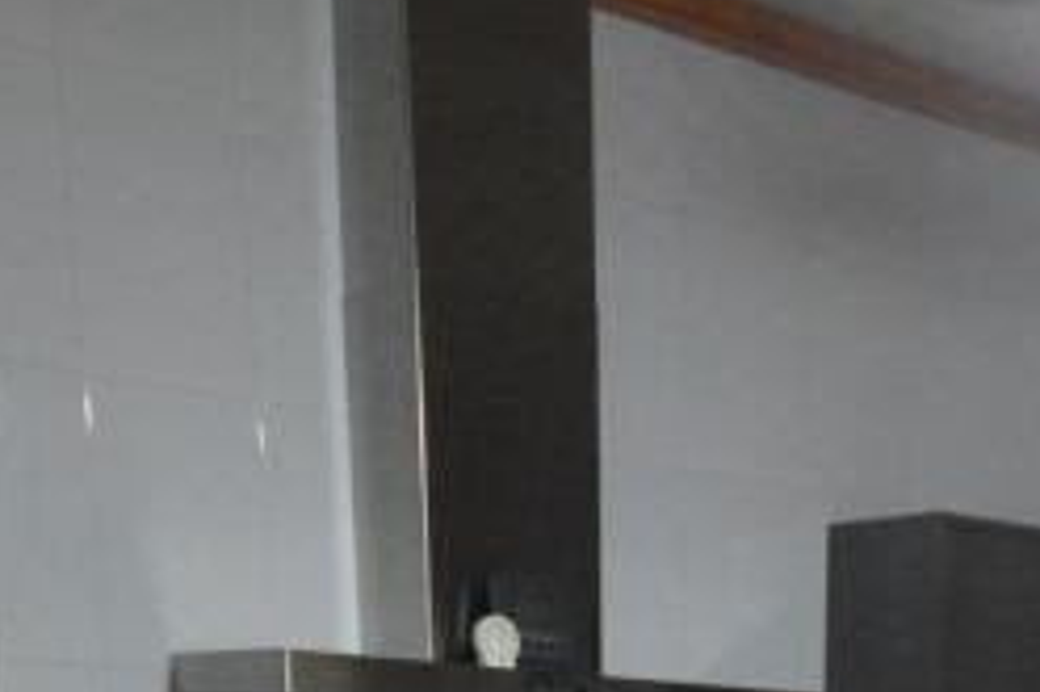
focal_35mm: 62
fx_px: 1790
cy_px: 1361
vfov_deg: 16.8
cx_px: 990
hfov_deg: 30.6
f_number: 4
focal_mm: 10
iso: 2500
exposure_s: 1/60
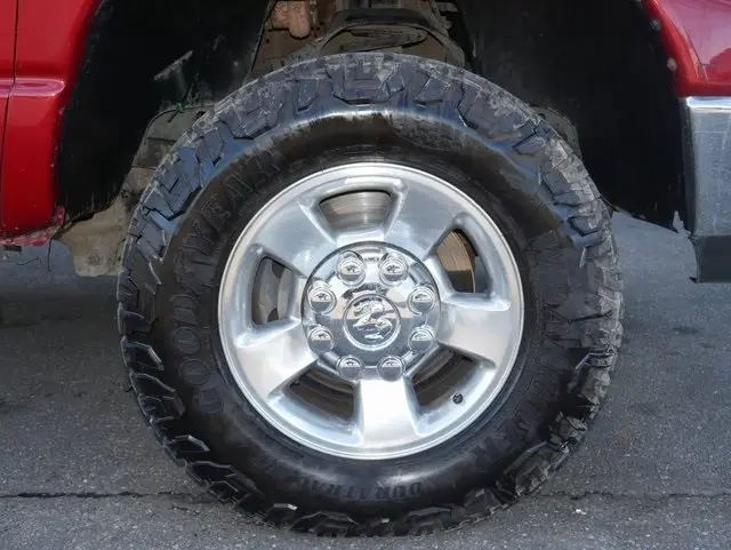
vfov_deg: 32.9
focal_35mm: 44
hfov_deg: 42.9
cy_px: 275
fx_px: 930
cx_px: 366
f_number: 5
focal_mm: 22
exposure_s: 1/125
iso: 200
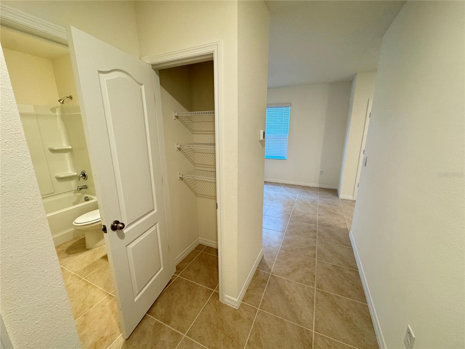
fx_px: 188
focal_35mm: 14
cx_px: 232
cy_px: 174
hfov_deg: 102.1
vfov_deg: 85.7
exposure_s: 1/60
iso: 400
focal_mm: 2.22
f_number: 2.2
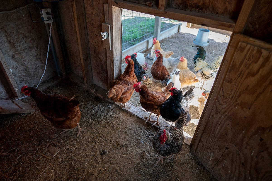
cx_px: 136
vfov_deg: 55.1
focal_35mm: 23
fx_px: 174
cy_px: 90
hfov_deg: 76.1
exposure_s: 1/160
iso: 500
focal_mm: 23
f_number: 3.2
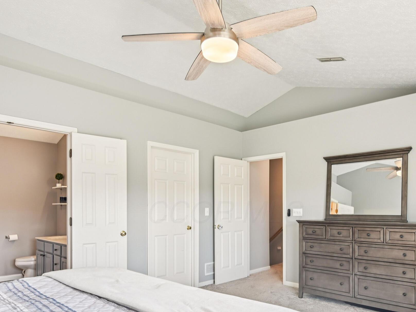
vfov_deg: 53.7
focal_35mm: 25
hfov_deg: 69.3
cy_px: 212
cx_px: 226
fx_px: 300
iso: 400
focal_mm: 14
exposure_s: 1/90
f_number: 4
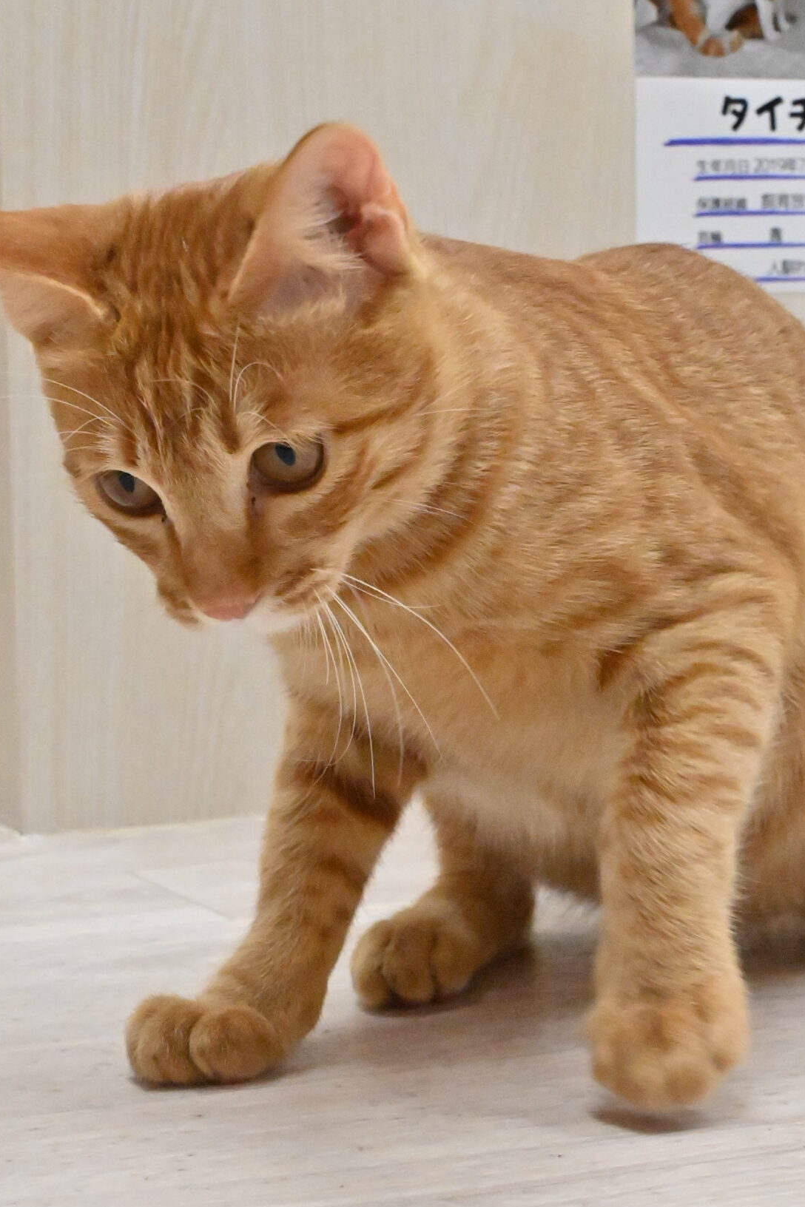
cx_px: 425
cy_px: 703
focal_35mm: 81
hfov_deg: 16.8
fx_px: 2723
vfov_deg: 25.0
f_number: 13
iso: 10000
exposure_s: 1/200
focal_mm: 34.5
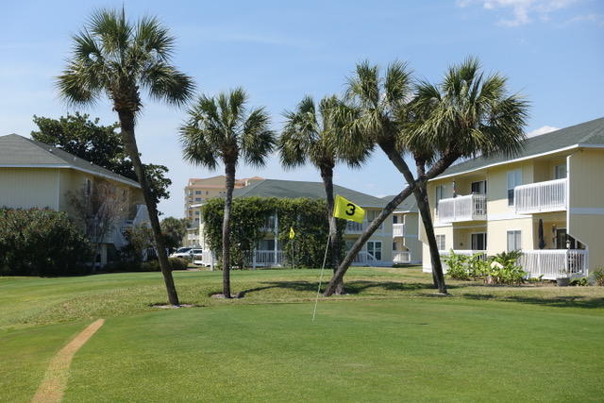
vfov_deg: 24.6
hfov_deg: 36.2
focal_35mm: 55
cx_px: 302
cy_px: 202
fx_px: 923
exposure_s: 1/500
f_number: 5.6
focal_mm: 20.25
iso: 125
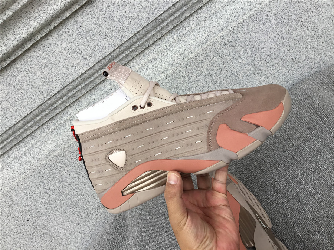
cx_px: 167
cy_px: 125
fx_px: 299
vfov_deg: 45.4
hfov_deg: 58.4
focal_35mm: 31
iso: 25
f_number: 2.4
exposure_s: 1/172
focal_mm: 3.3
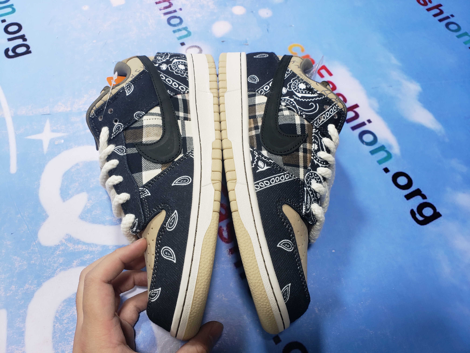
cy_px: 176
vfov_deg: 53.1
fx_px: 353
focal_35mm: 26
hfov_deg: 67.3
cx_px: 235
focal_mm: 4.3
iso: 100
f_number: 1.5
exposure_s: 1/50
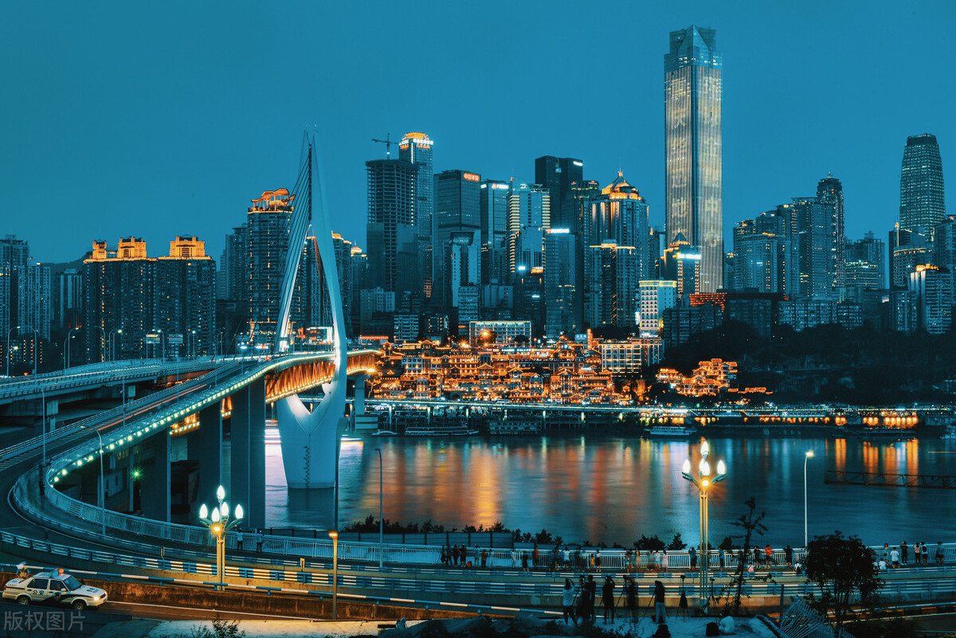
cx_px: 478
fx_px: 1009
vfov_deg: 35.1
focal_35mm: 38
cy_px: 319
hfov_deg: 50.7
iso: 50
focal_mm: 38
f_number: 22
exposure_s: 6
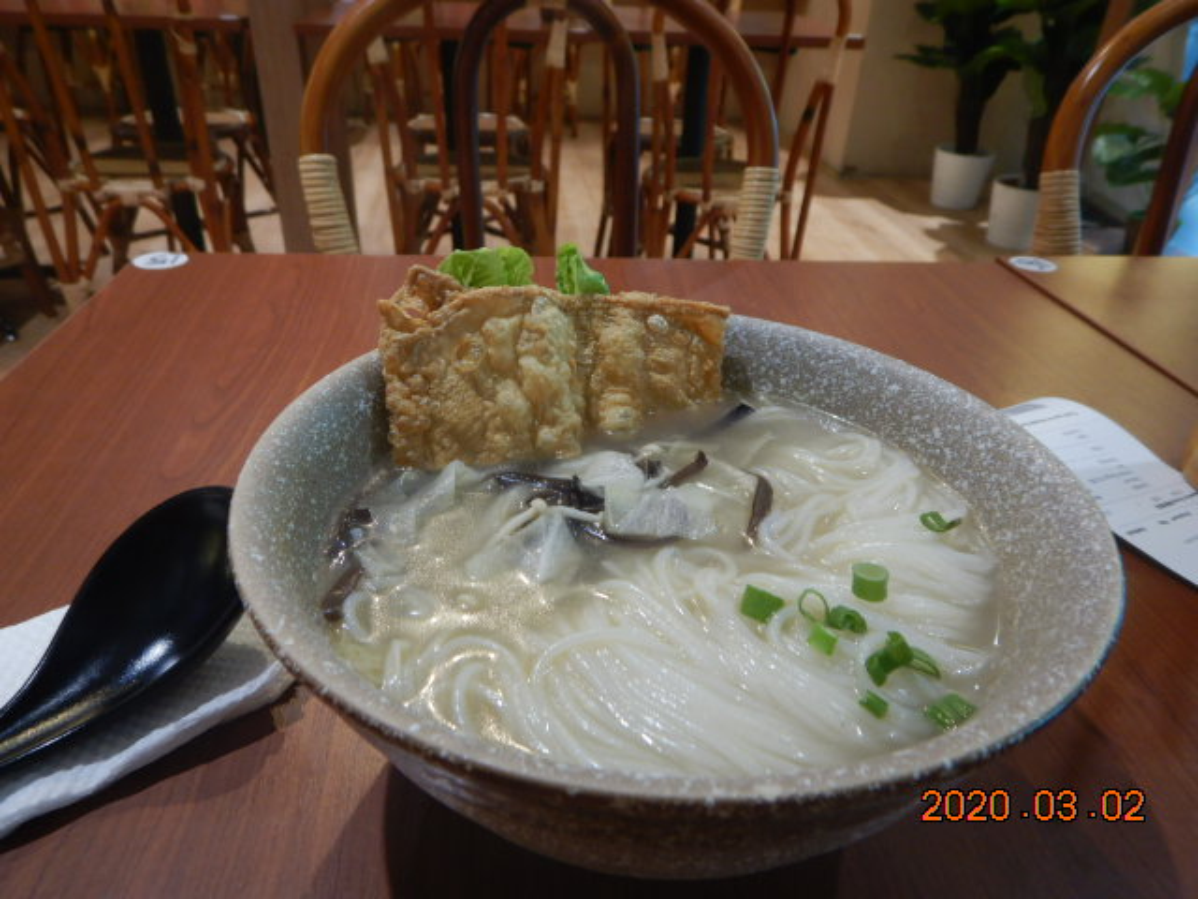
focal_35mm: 24
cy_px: 450
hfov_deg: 71.6
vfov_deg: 56.8
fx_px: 831
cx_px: 599
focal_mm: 4.3
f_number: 2.8
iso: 220
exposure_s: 1/30
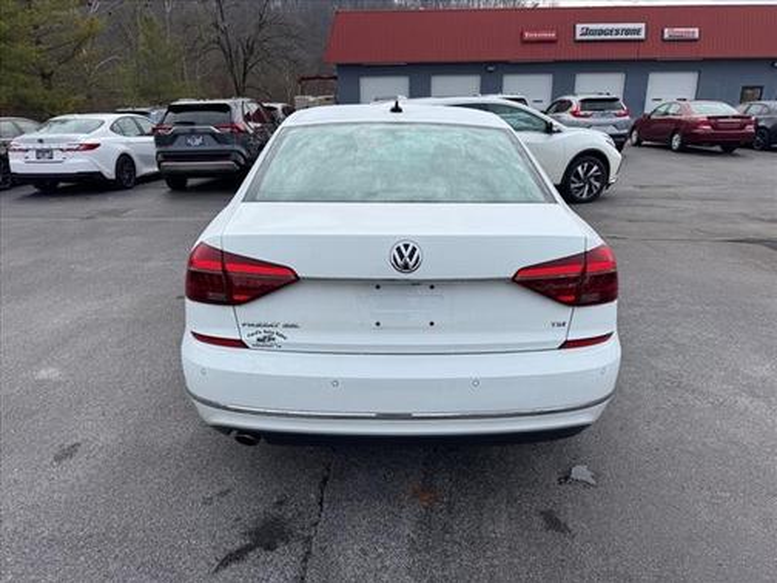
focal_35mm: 24
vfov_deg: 56.8
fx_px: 539
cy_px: 292
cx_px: 388
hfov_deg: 71.6
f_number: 1.78
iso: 80
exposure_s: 1/2105
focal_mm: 6.76
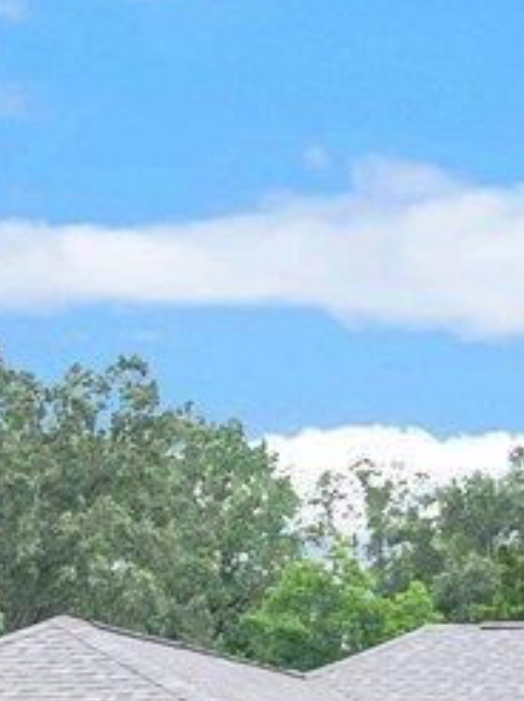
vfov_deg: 15.5
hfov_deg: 11.9
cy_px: 767
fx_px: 2507
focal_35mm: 124
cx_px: 461
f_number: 10
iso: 400
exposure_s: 1/320
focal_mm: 15.5
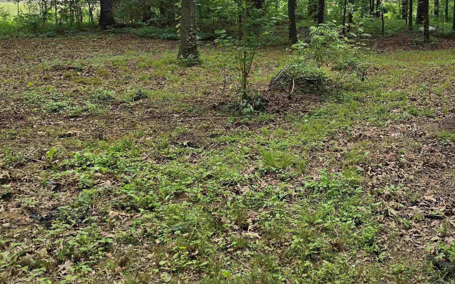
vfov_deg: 32.3
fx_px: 471
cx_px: 337
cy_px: 43
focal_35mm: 38
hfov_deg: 49.6
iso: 16
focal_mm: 6.3
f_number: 1.7
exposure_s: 1/180
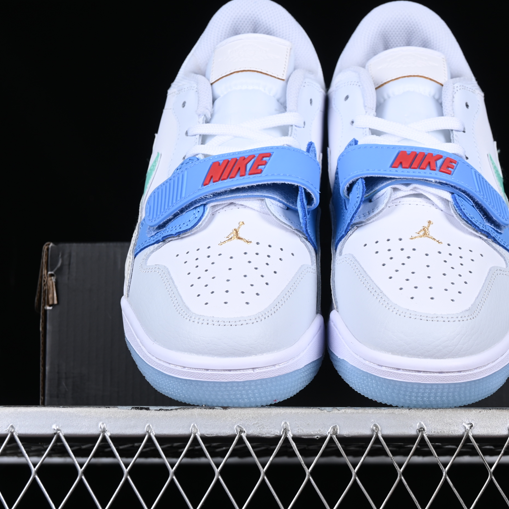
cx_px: 338
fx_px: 1597
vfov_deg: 18.1
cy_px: 254
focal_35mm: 96
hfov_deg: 18.1
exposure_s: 1/125
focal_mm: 50
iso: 160
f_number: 8
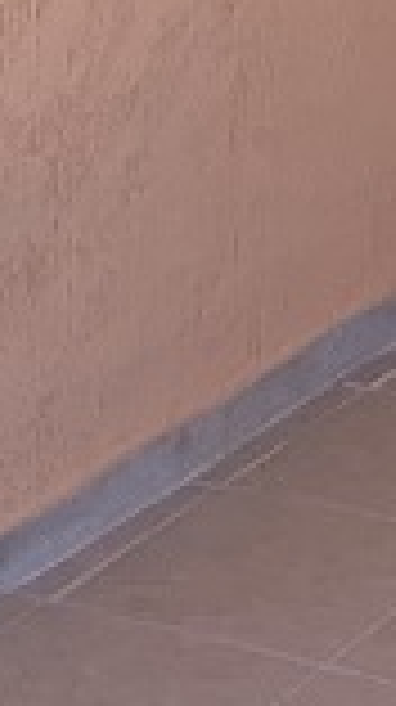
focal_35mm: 192
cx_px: 598
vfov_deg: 10.6
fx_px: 3594
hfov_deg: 6.2
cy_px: -517
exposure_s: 1/121
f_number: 1.8
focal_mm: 4.25
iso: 50
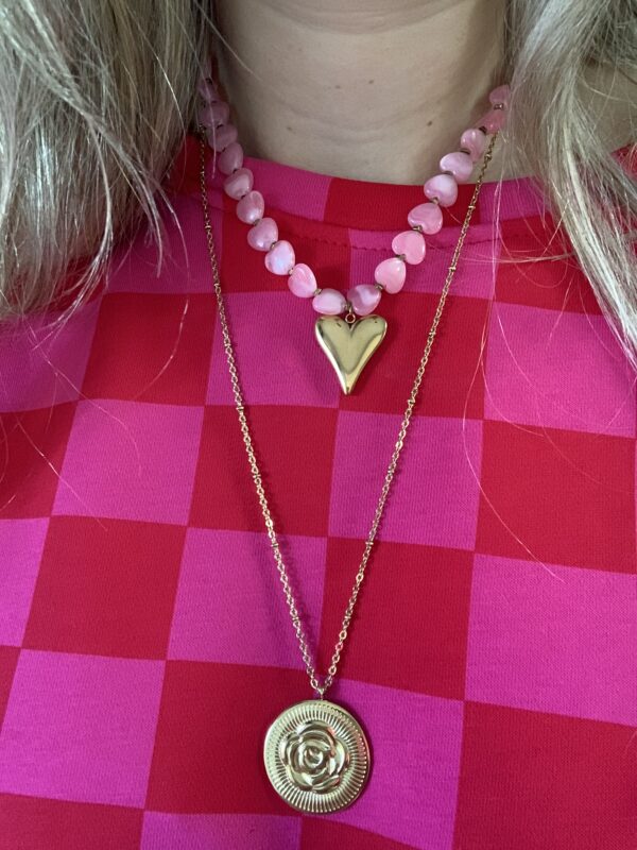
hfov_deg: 44.2
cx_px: 318
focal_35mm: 32
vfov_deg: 56.8
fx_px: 785
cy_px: 425
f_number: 2.2
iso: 320
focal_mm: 2.87
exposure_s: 1/33
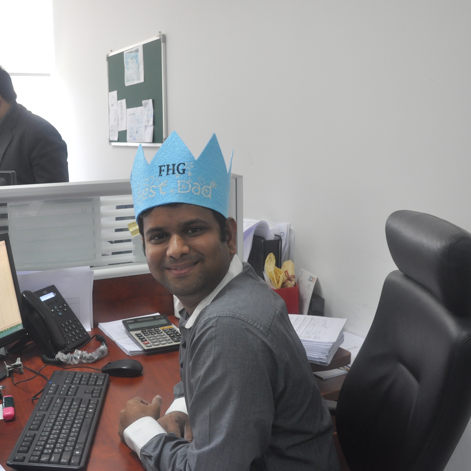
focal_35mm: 41
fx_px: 626
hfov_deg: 41.1
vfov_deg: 41.3
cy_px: 237
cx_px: 192
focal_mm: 21
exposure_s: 1/40
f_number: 6.3
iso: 800
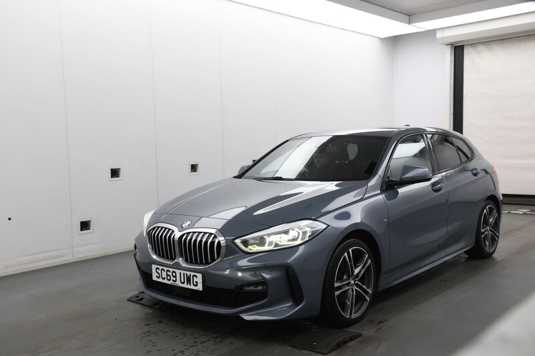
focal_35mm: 38
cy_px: 178
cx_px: 268
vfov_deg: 35.0
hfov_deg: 50.7
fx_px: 565
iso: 320
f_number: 8
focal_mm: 38
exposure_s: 1/20
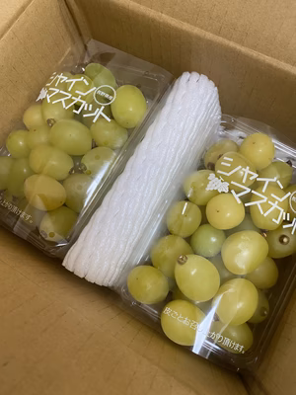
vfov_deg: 67.3
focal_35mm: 26
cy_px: 198
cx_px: 148
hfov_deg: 53.1
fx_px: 296
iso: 125
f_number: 1.8
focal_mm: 4.25
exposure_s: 1/63
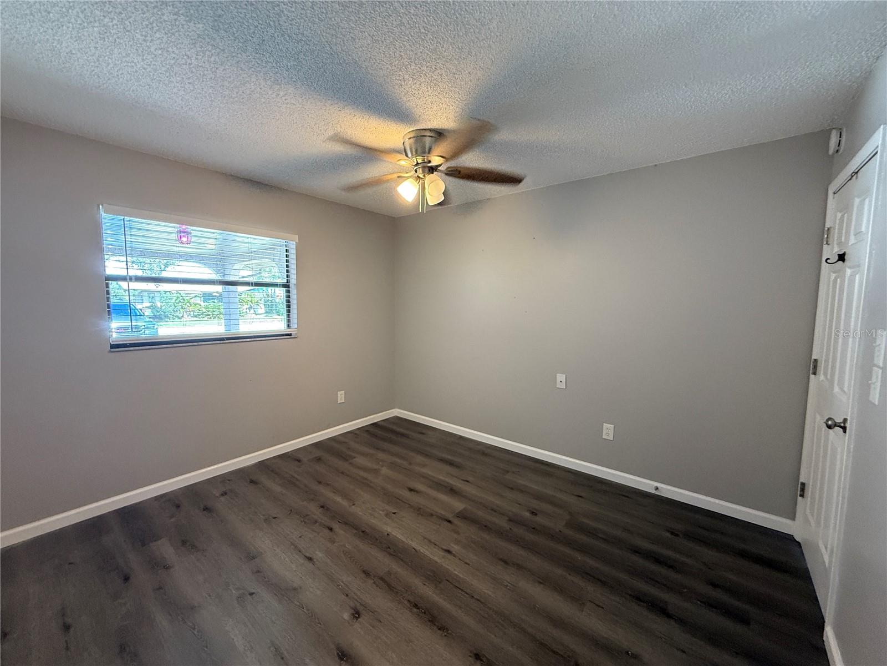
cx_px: 444
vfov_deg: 85.7
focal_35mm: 14
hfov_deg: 102.1
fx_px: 359
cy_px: 333
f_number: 2.2
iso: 400
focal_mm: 2.22
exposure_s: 1/60
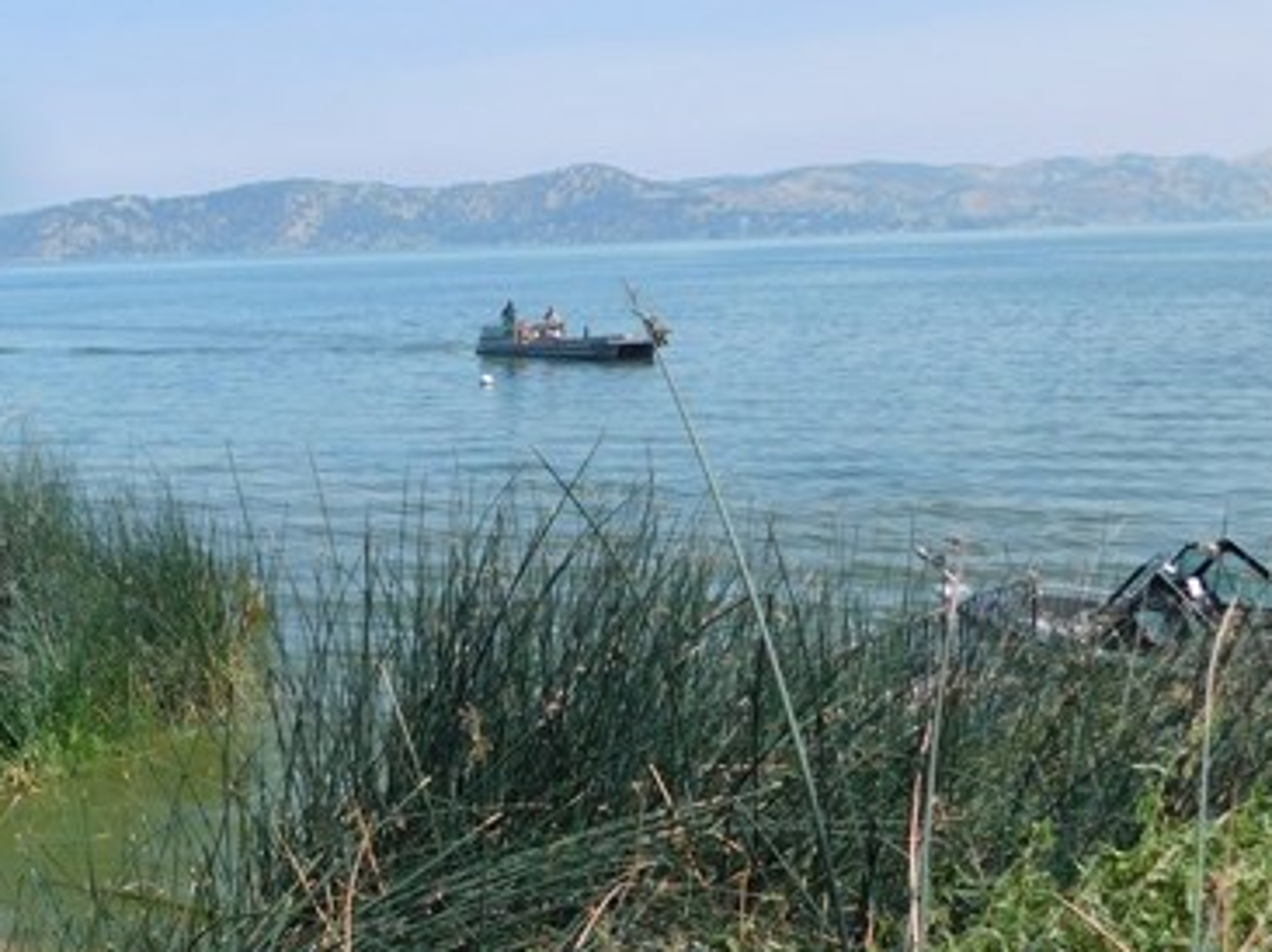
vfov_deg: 29.6
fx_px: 1799
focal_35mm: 49
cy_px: 445
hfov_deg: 38.0
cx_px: 320
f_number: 6.4
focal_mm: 4.9
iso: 125
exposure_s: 1/400
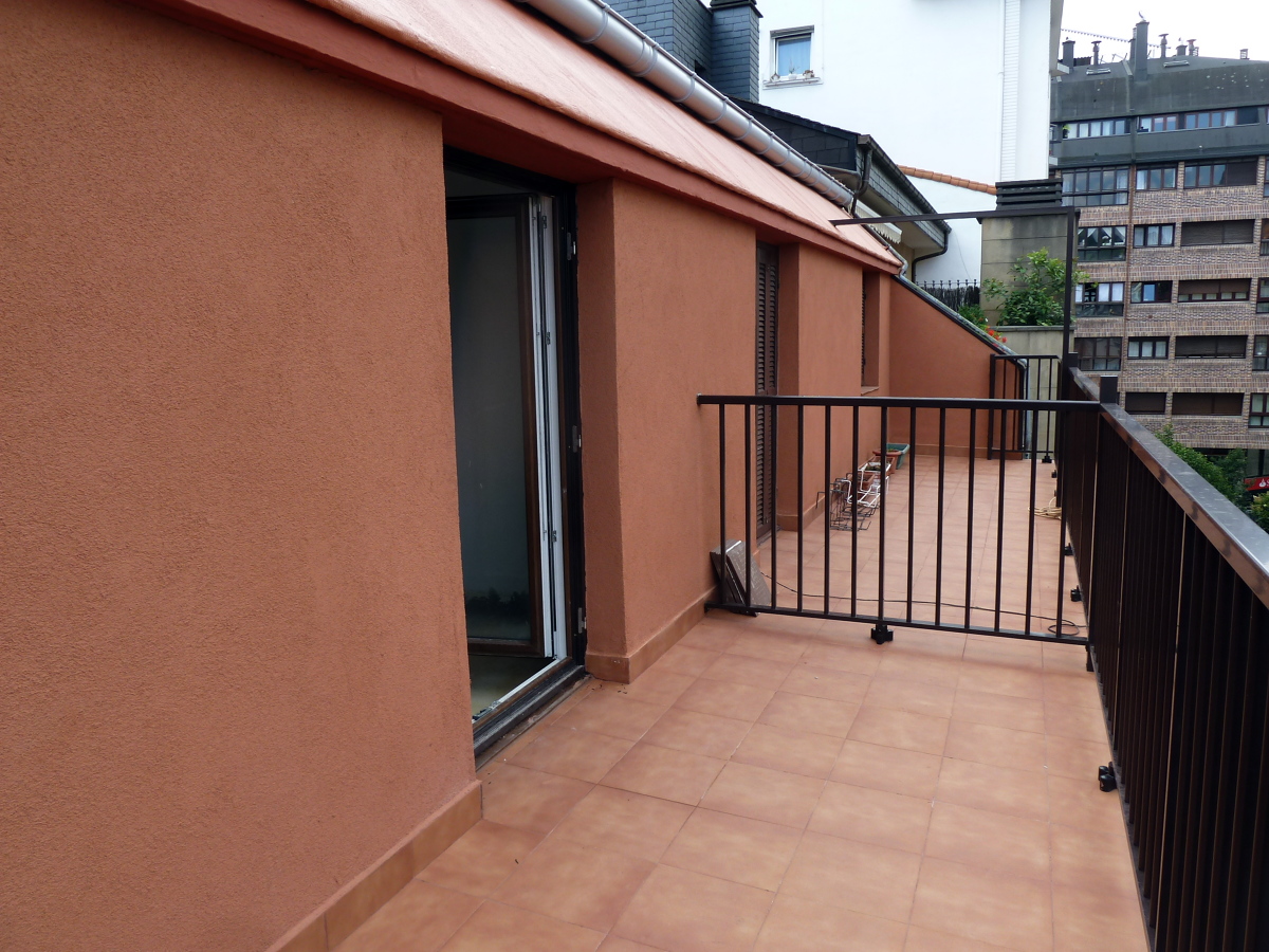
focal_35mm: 25
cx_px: 634
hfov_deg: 69.4
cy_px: 476
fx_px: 916
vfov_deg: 54.9
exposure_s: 1/125
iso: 80
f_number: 4
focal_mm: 4.1
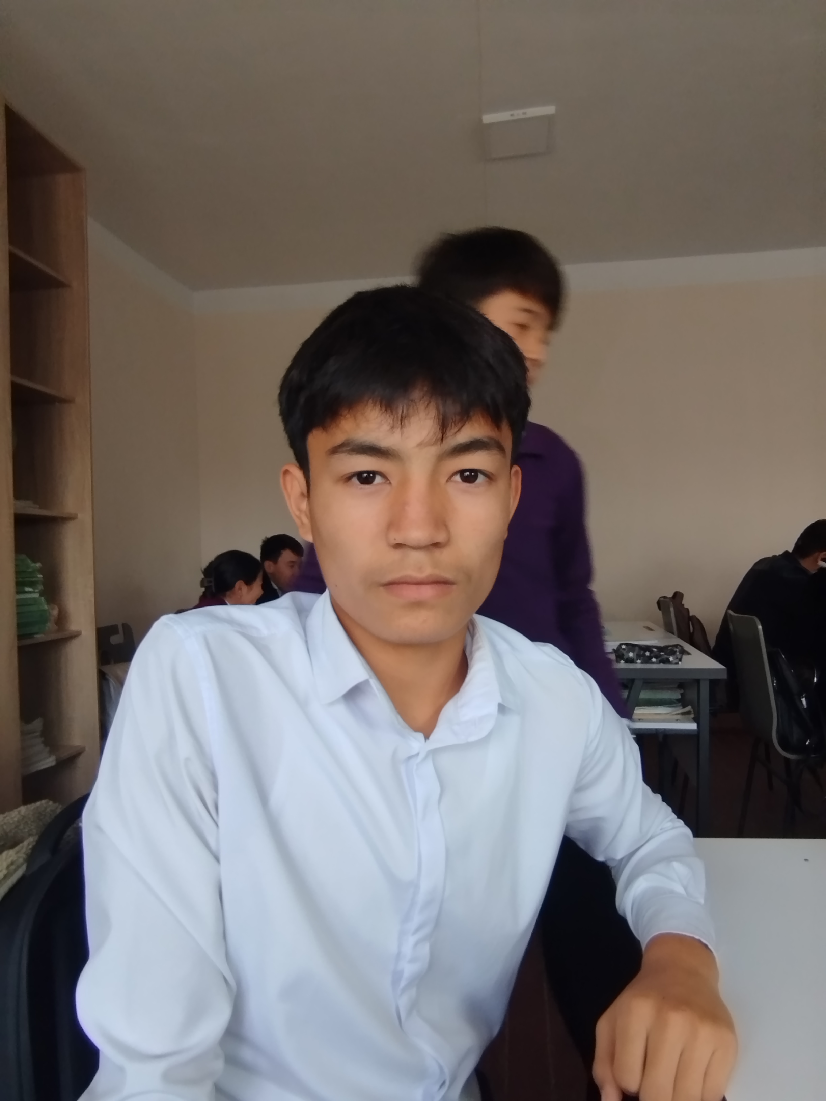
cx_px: 413
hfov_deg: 63.4
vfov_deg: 79.0
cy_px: 550
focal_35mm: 21
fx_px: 668
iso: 64
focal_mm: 1.65
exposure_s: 1/50
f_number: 2.2
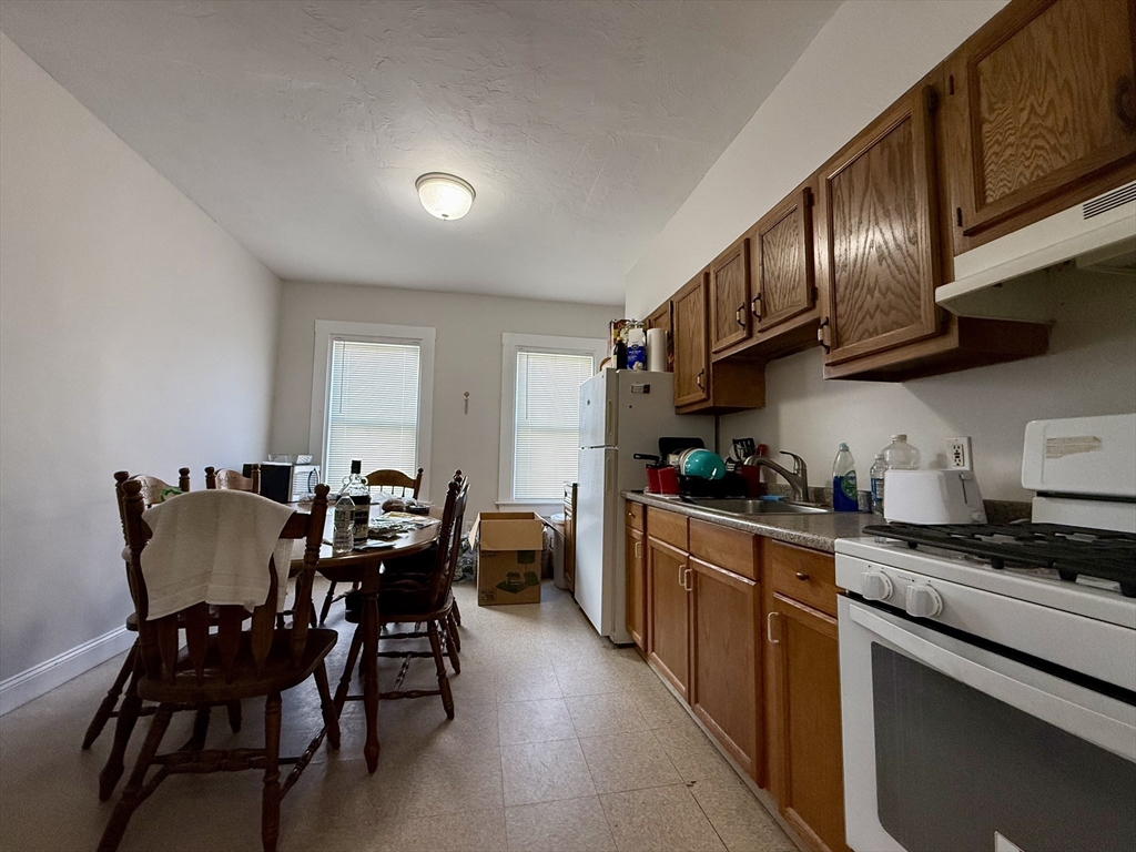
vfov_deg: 85.7
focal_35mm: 14
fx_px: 459
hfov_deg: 102.1
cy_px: 426
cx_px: 568
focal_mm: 2.22
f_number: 2.2
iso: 250
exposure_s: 1/120
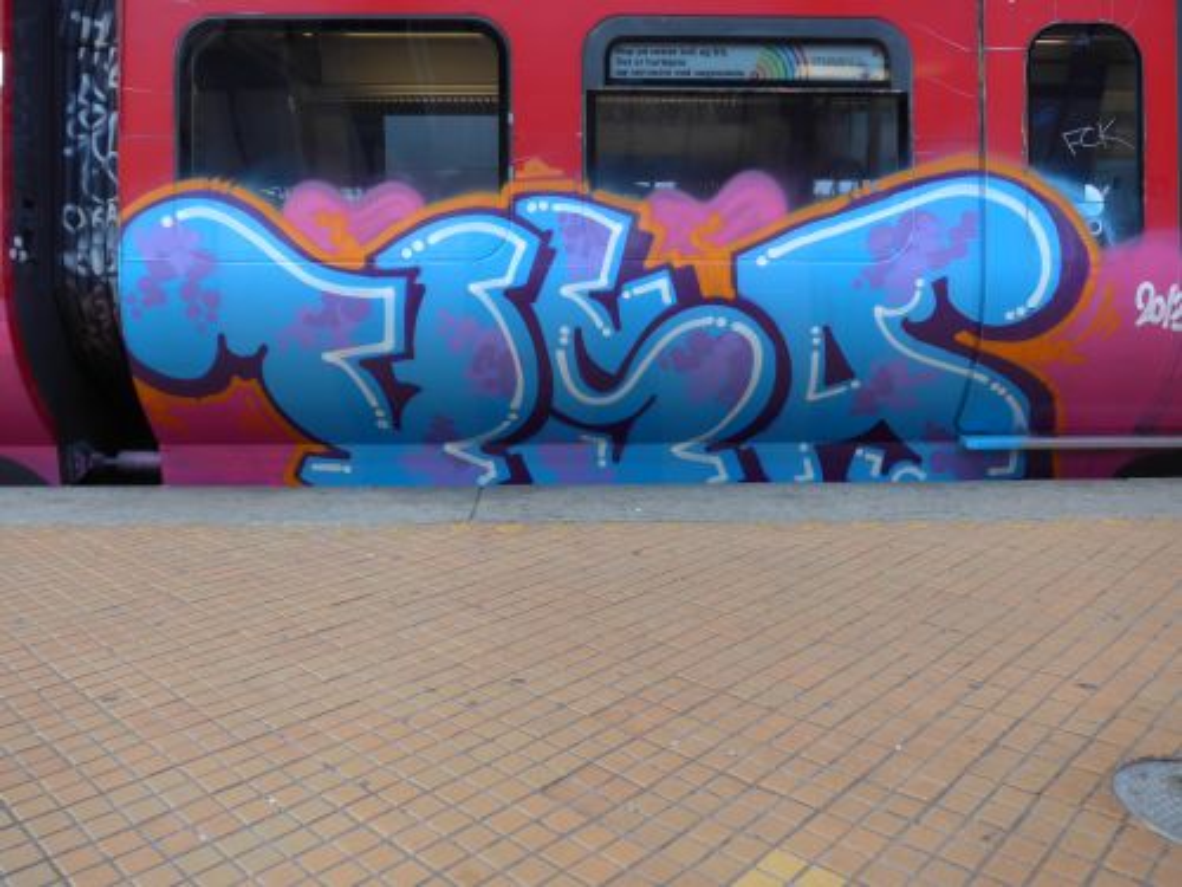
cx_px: 591
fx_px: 990
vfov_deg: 48.2
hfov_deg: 61.7
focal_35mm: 29
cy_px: 444
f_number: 2
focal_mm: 6
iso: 100
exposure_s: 1/60
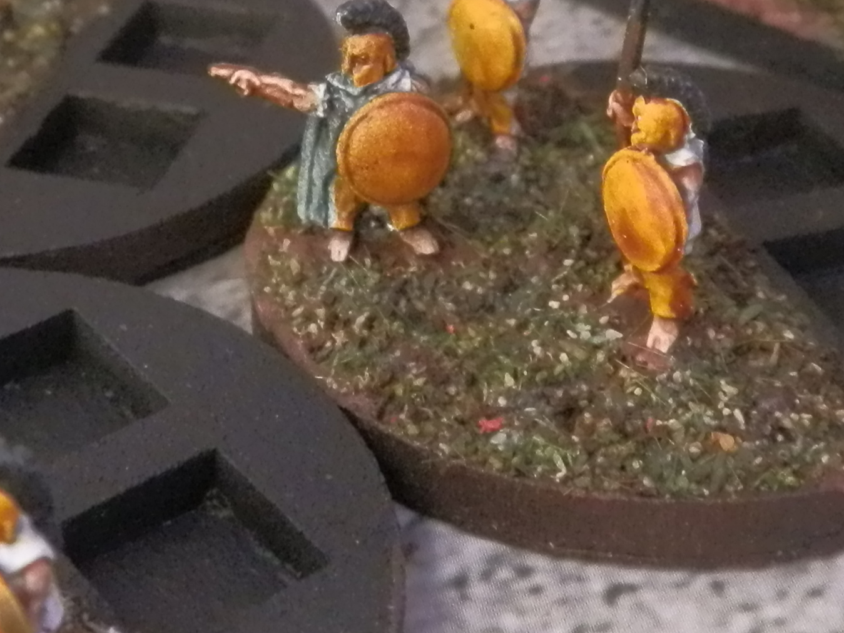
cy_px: -36
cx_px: 267
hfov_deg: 21.9
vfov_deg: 16.2
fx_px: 2170
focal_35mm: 89
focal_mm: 5
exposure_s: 1/125
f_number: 3.1
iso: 400
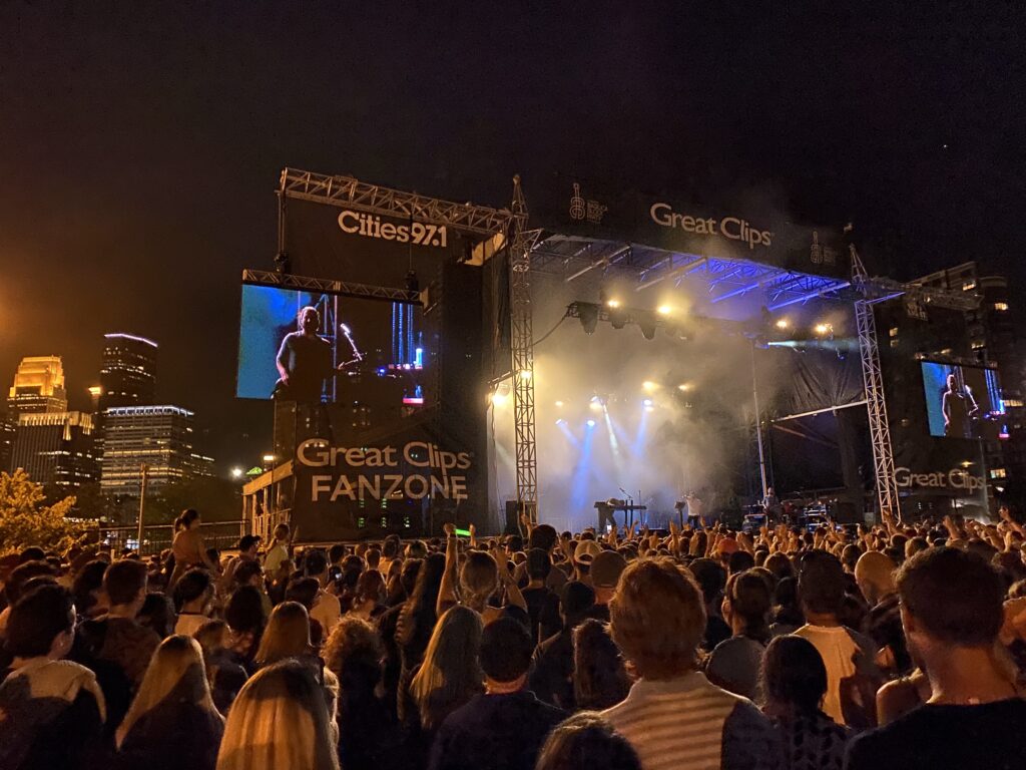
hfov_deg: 67.3
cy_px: 385
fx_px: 771
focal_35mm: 26
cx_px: 513
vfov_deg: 53.1
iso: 2000
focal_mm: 4.25
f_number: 1.8
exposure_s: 1/30
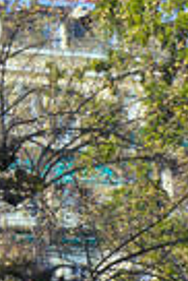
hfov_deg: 4.5
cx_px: -702
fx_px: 2109
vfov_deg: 7.6
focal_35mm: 270
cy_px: 300
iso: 100
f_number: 4.8
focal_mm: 28
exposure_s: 1/250
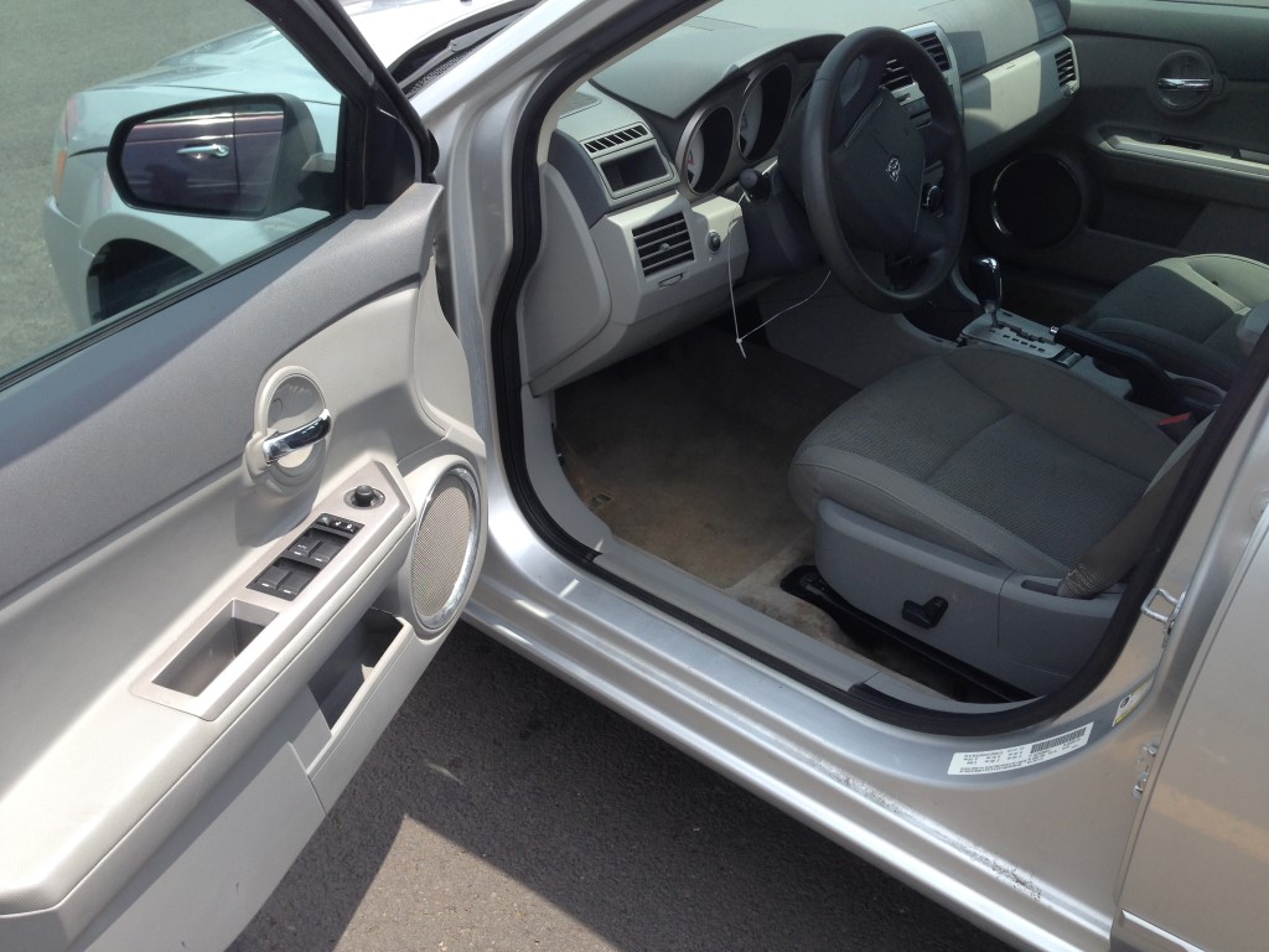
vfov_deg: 42.9
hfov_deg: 55.4
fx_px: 1210
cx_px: 634
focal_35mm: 33
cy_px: 476
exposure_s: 1/686
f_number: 2.4
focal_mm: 4.12
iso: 50
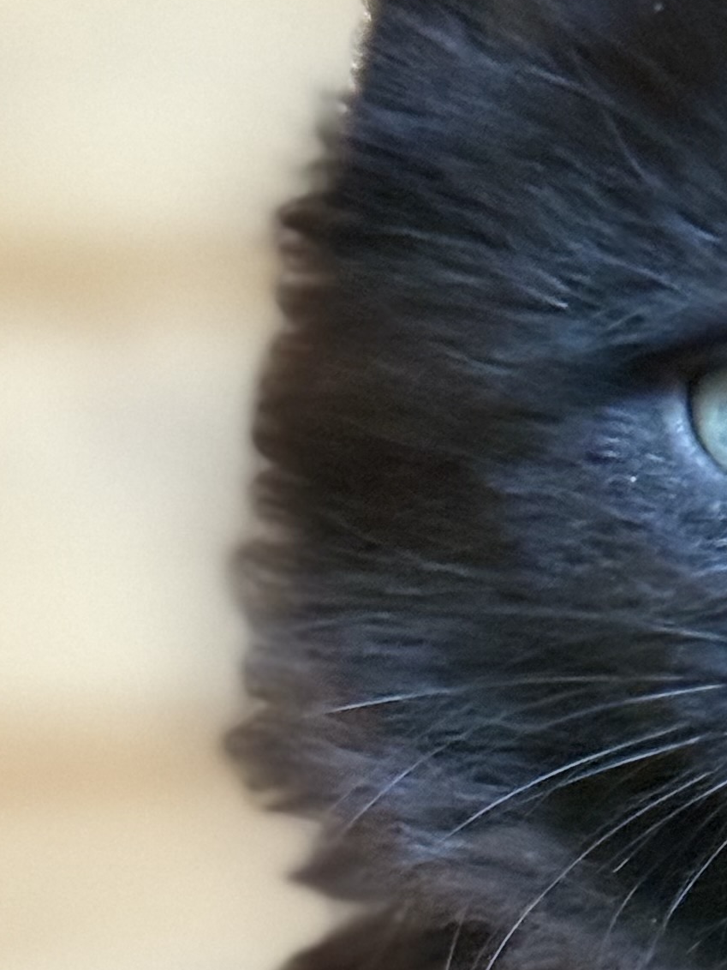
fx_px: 4788
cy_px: 1098
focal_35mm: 171
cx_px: 1000
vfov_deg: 11.4
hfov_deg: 8.5
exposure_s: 1/30
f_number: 1.78
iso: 800
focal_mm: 6.76
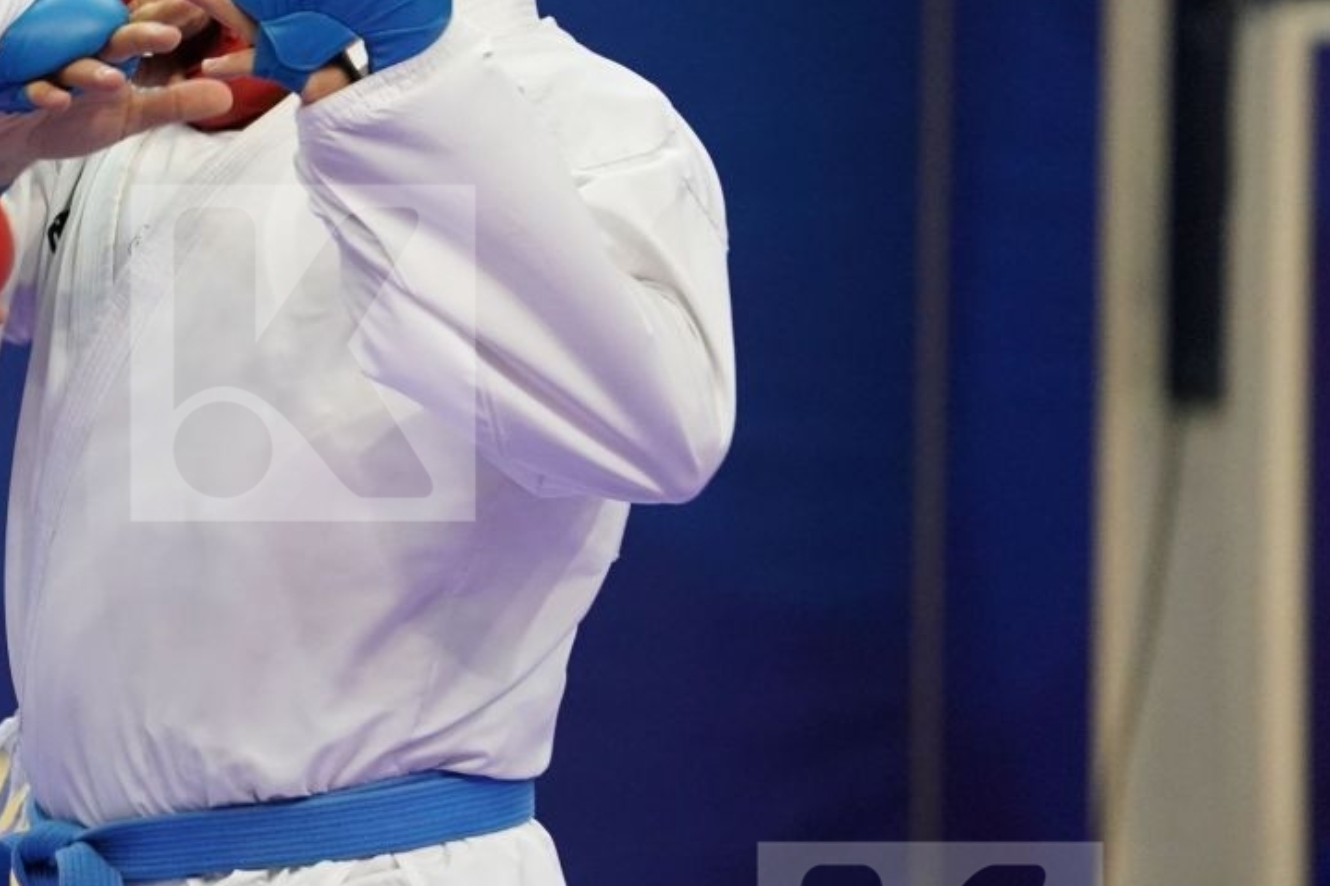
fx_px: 18504
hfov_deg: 4.1
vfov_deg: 2.7
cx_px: -324
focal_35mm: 501
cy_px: 353
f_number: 2.8
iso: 4000
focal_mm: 200
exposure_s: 1/1000
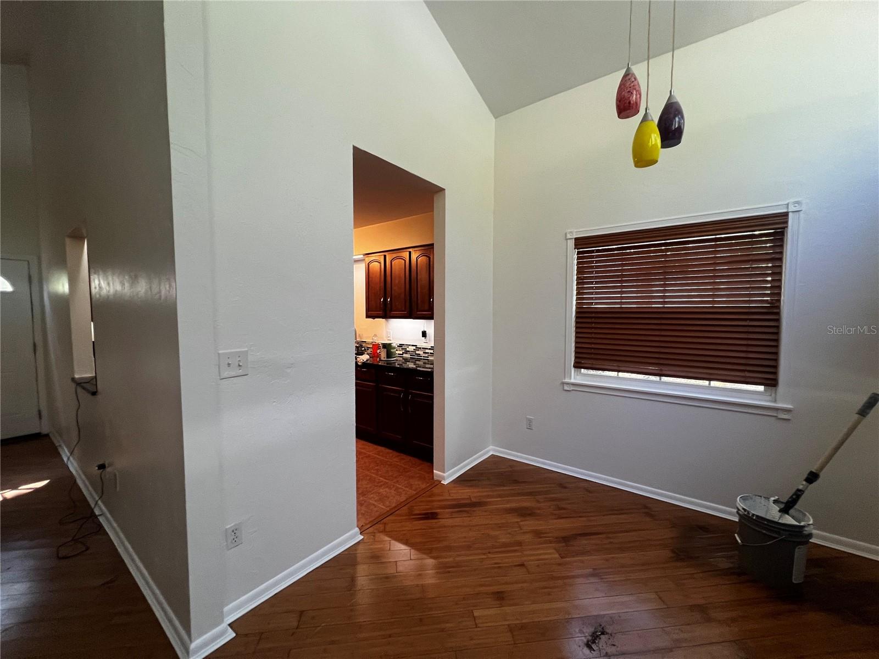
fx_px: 330
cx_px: 440
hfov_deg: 106.2
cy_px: 330
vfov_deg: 89.9
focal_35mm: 13
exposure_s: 1/68
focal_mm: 1.57
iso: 250
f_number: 1.8
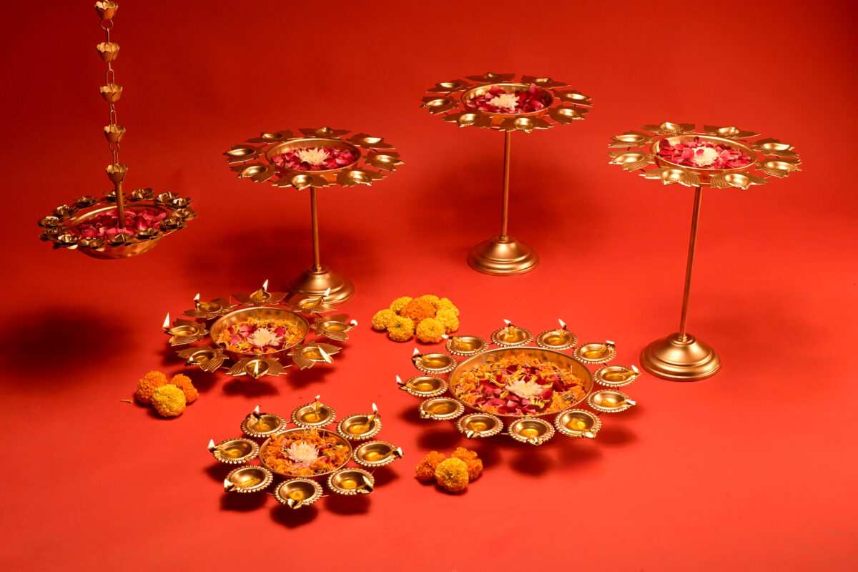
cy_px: 286
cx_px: 429
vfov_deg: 18.9
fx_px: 1716
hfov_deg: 28.1
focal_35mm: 72
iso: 640
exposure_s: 1/80
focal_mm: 72
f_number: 14
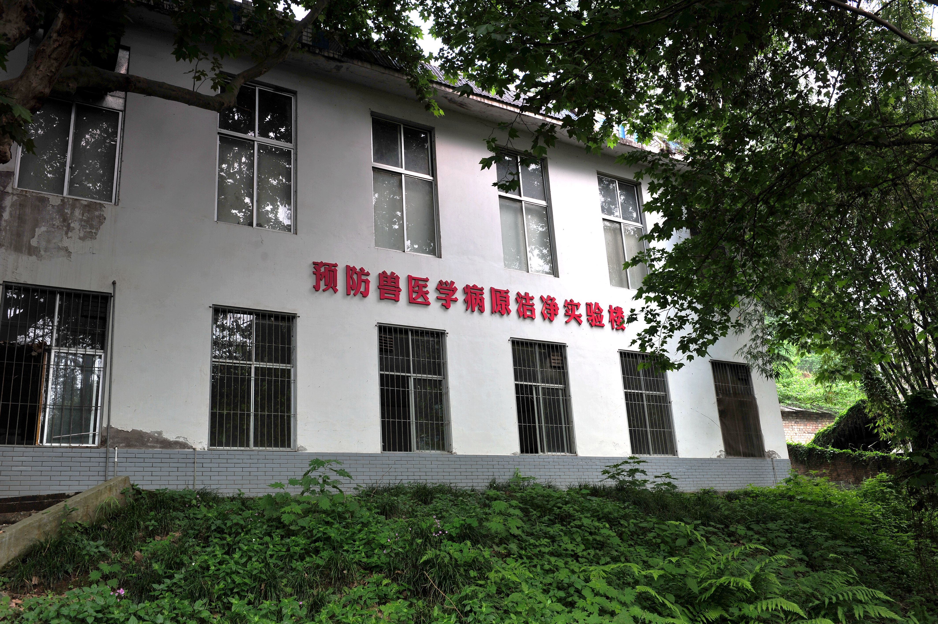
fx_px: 807
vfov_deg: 42.3
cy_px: 312
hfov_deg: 60.3
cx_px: 469
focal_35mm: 31
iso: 200
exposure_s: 1/60
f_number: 8
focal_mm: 31
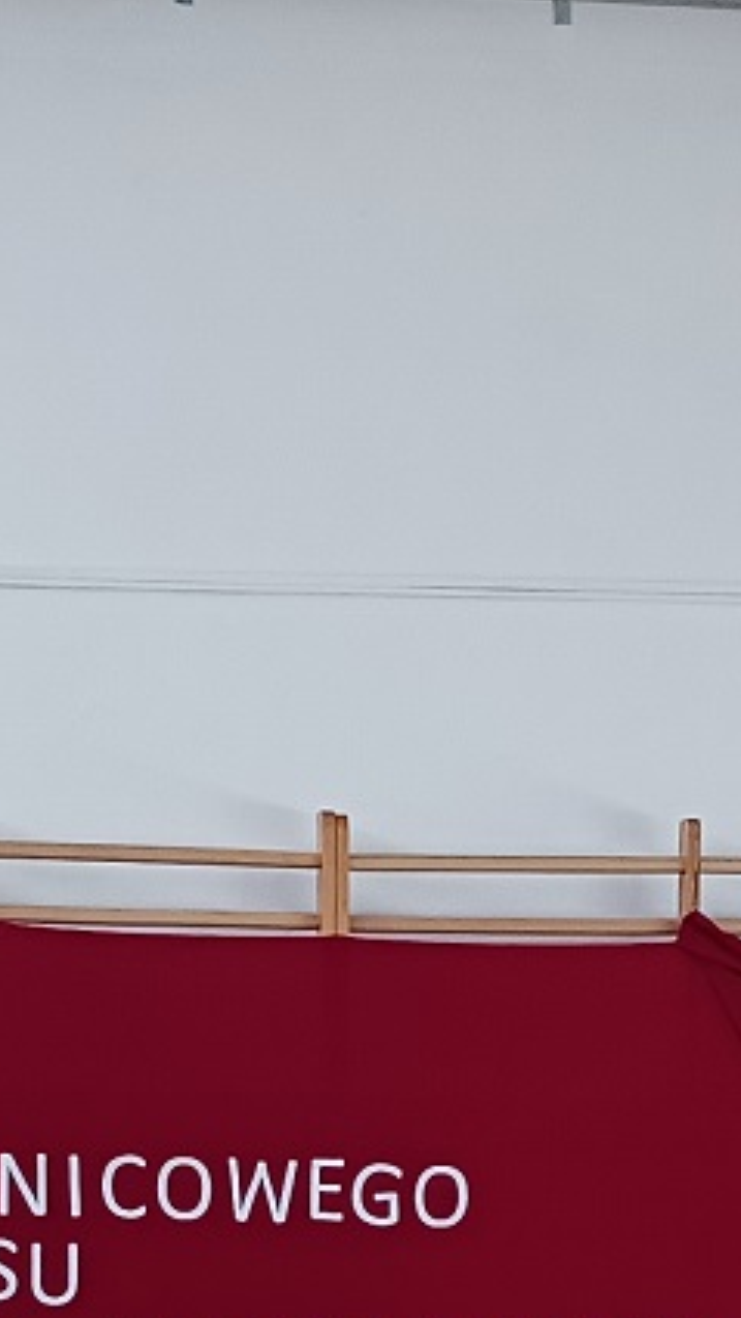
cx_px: 394
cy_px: 1724
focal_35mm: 113
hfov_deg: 10.7
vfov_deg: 17.7
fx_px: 3948
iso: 200
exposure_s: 1/50
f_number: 1.8
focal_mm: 4
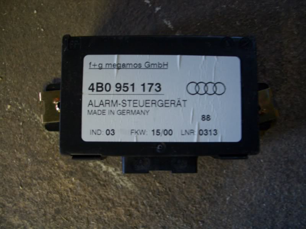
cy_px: 114
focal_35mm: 35
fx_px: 309
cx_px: 153
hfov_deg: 52.6
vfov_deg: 40.7
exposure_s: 1/8
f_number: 2.6
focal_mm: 5.8
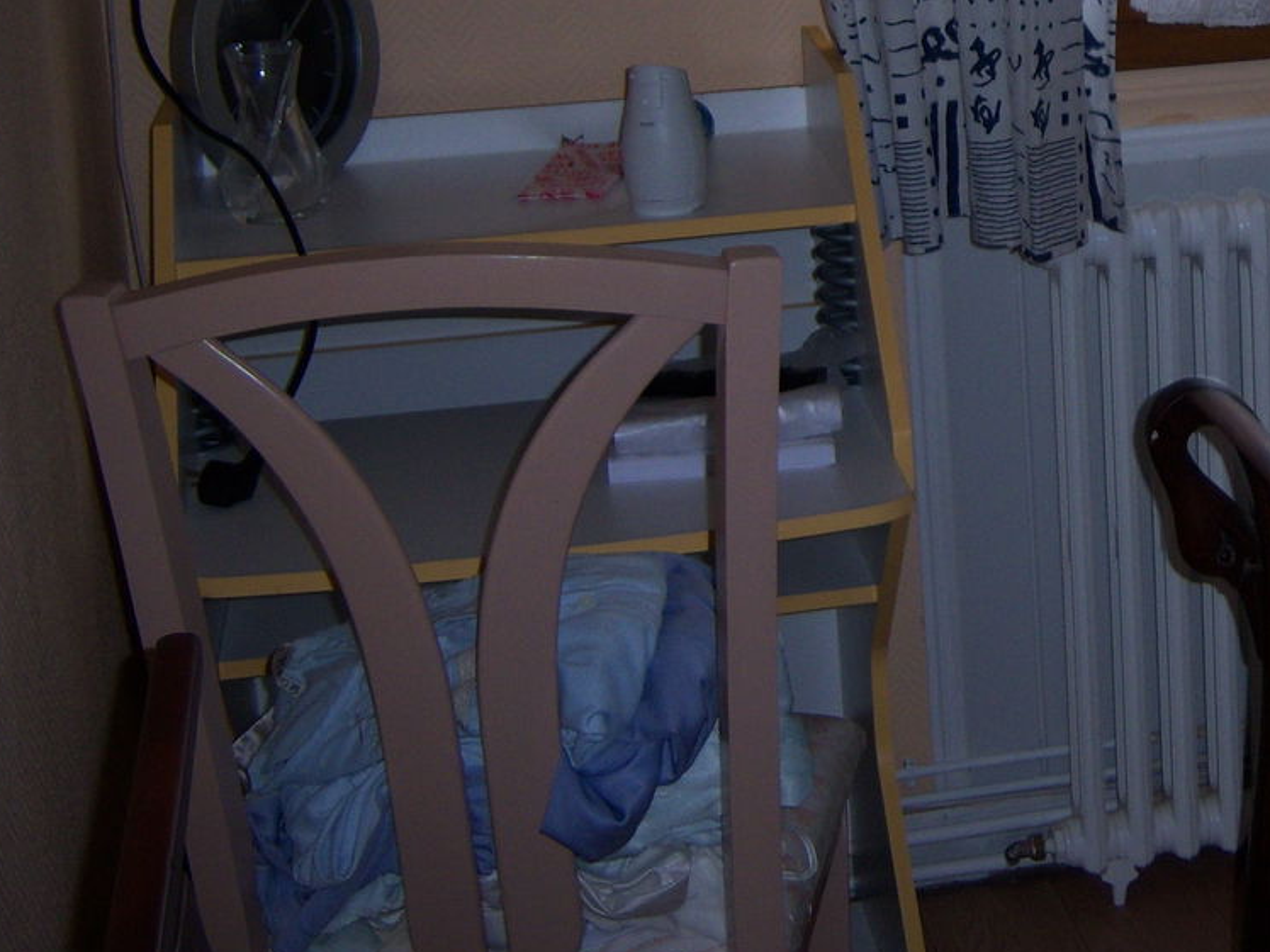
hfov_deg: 24.2
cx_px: 1278
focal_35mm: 77
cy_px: -15
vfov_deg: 18.6
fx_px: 2825
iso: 80
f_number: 2.8
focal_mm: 7.5
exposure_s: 1/60
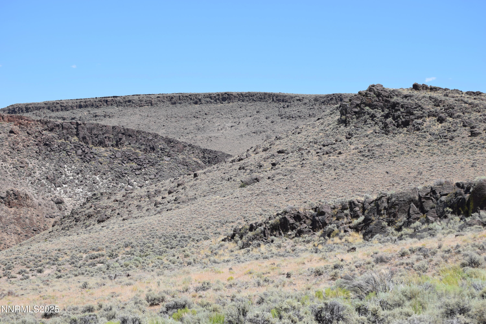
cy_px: 162
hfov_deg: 24.6
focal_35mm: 82
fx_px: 1114
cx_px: 243
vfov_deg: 16.6
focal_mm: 55
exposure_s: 1/400
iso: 200
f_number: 10
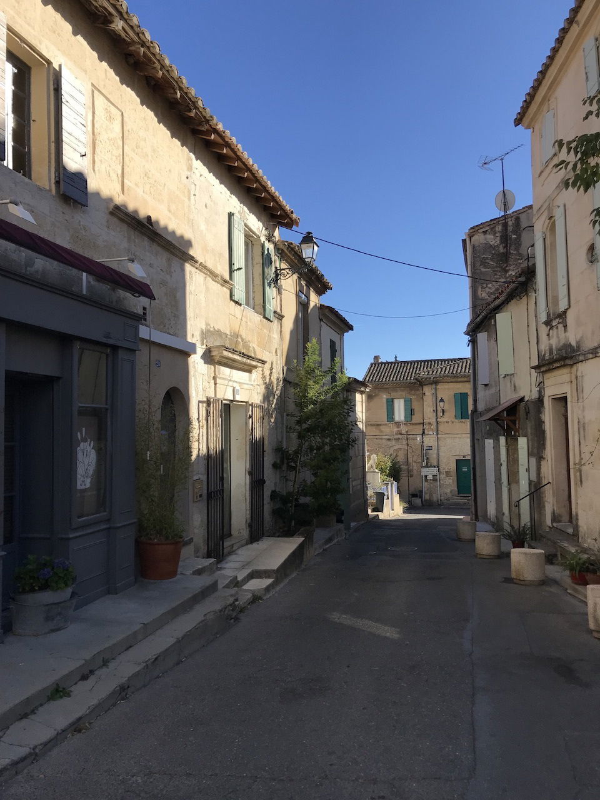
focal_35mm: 28
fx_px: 647
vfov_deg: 63.4
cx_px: 300
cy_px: 400
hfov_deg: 49.7
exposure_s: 1/1808
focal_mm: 3.99
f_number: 1.8
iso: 20
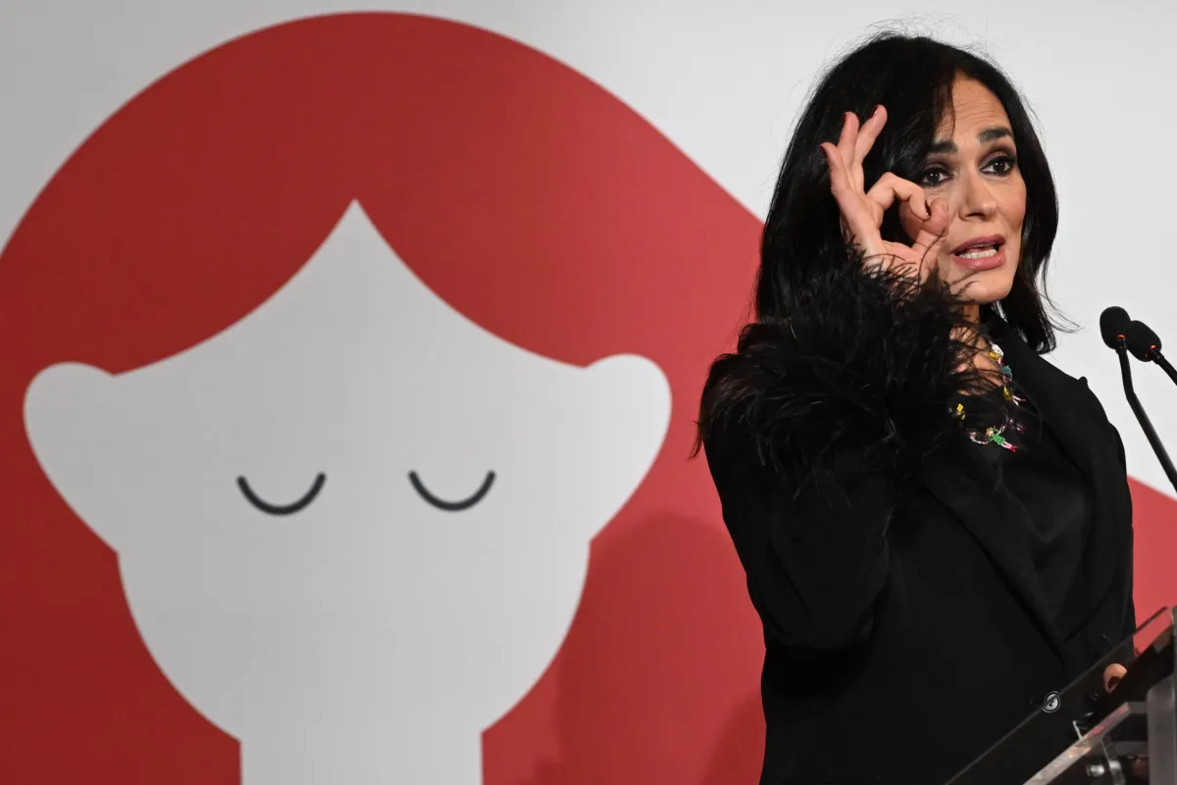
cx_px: 588
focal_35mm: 94
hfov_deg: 21.7
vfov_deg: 14.6
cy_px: 392
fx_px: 3073
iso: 2000
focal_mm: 63
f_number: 4
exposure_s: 1/320
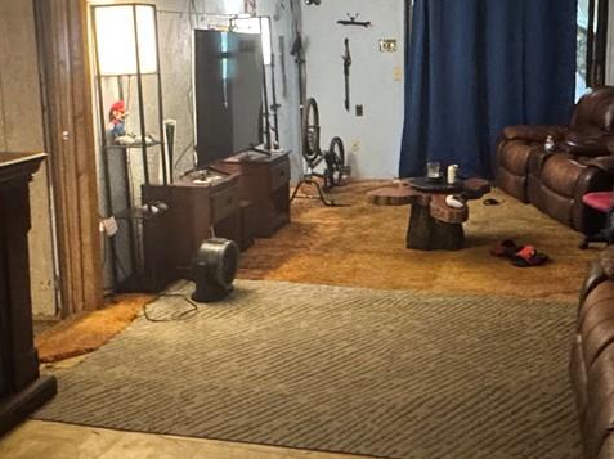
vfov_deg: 30.6
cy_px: 156
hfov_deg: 40.4
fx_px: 833
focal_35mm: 47
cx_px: 331
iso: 1250
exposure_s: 1/30
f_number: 2.2
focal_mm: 2.22
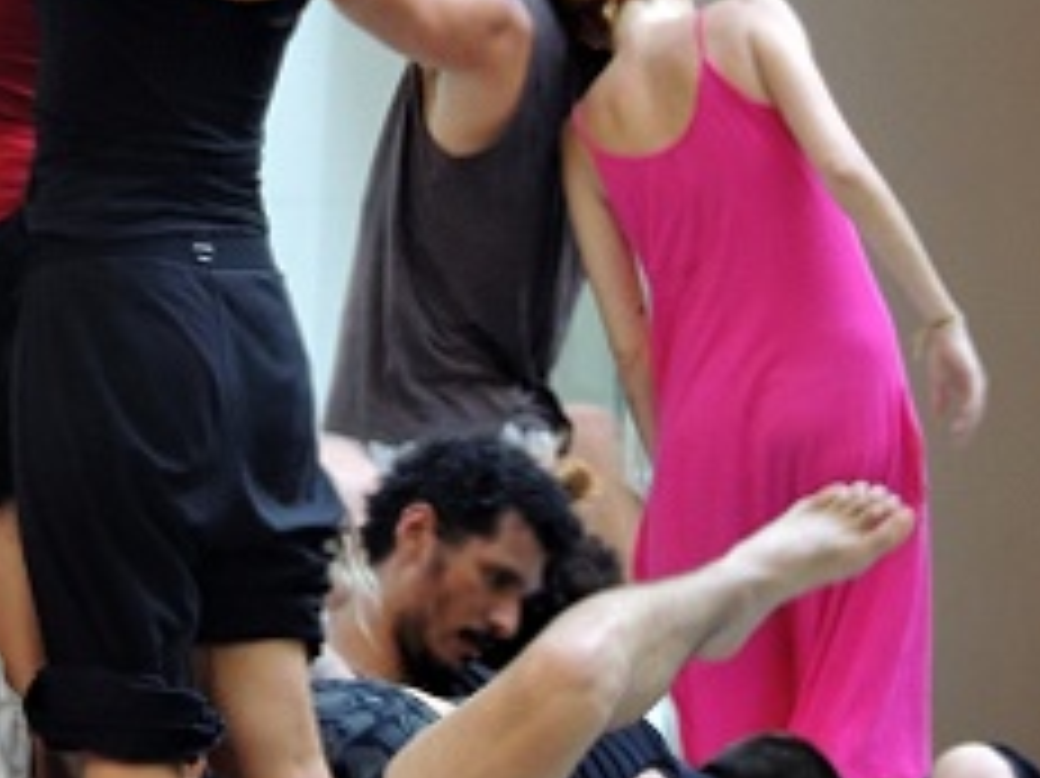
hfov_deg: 6.4
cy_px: 74
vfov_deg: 4.8
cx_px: -18
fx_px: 9219
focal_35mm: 307
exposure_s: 1/20
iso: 800
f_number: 4.4
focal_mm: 25.8
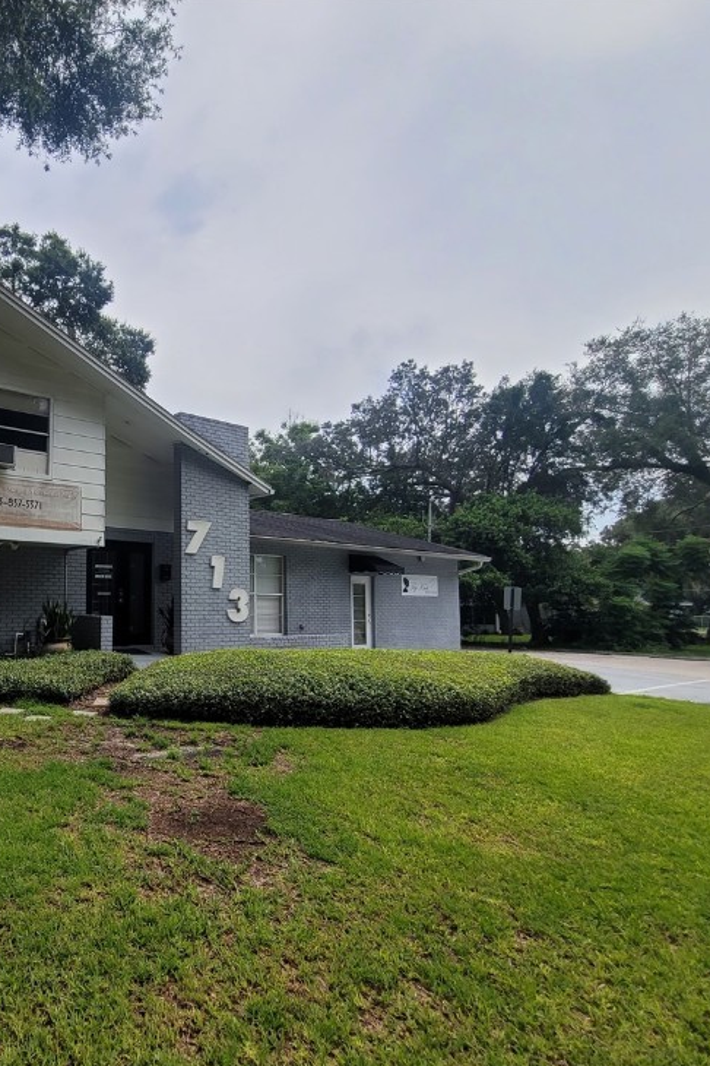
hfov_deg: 57.3
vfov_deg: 86.9
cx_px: 98
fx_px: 562
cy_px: 556
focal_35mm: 19
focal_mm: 2.2
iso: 50
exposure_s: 1/1610
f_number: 2.2
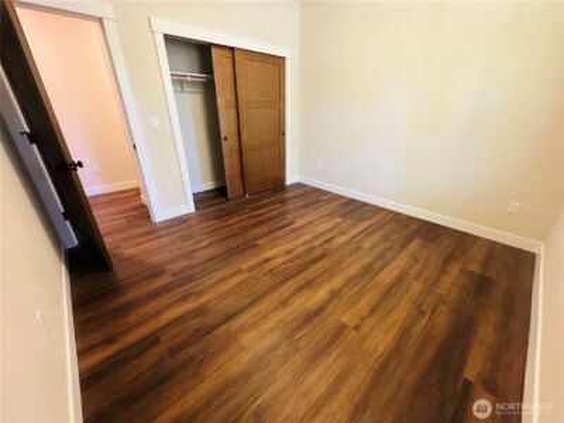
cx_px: 282
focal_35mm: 14
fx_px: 228
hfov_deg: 102.1
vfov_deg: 85.7
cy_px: 212
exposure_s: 1/60
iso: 500
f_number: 2.2
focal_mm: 2.22
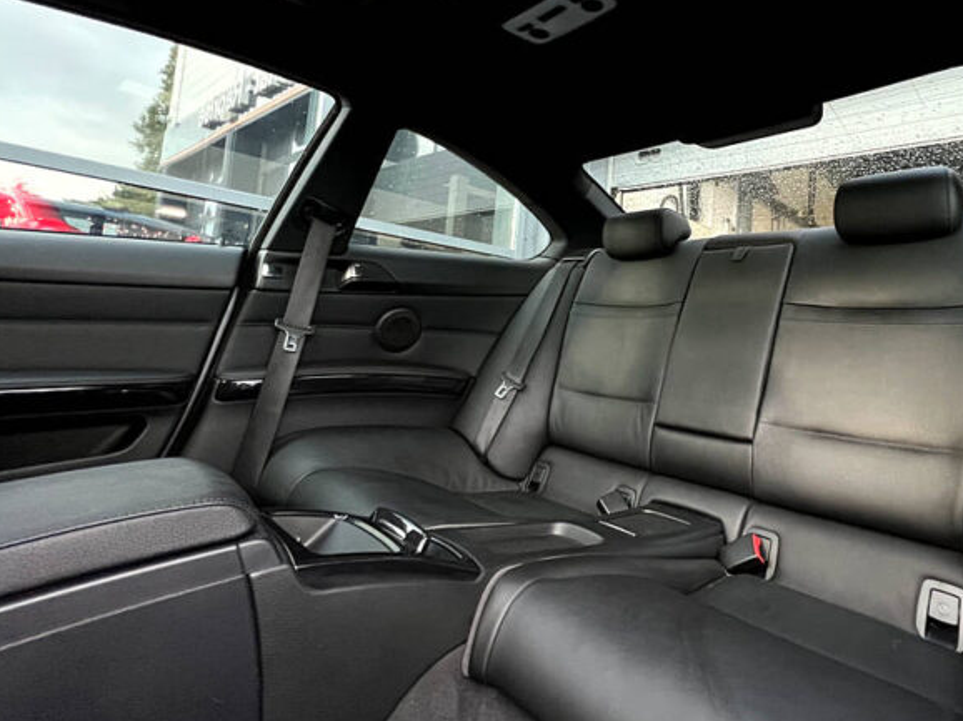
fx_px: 501
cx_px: 648
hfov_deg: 84.5
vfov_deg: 70.9
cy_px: 291
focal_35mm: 18
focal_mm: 1.57
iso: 160
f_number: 1.8
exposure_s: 1/99
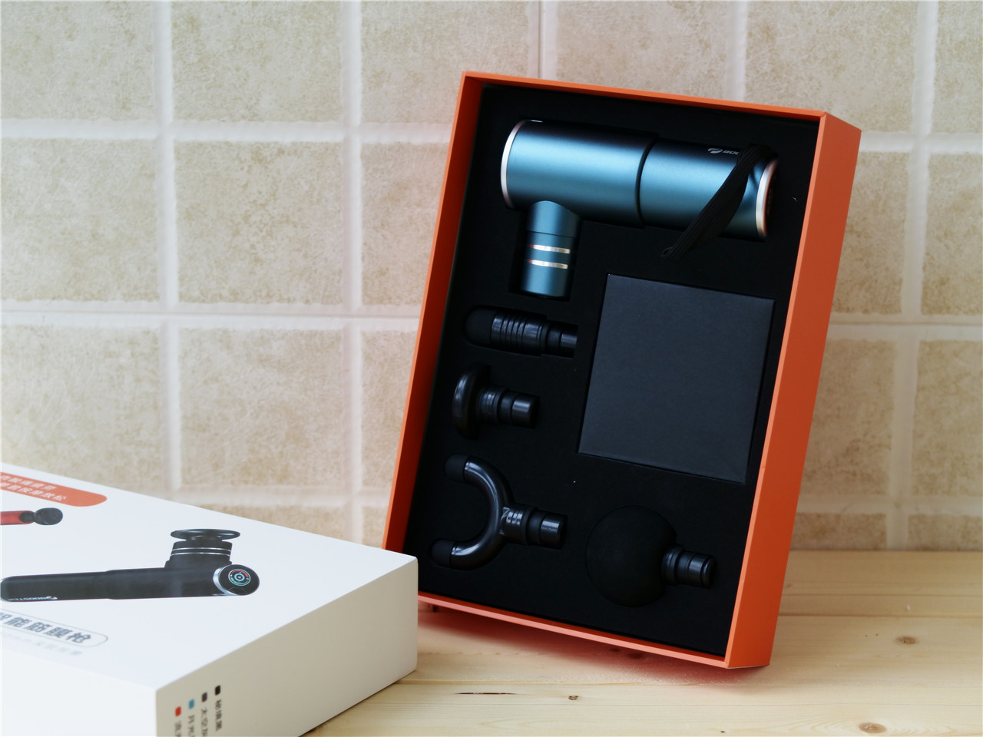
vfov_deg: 17.2
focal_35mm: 86
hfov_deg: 22.8
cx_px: 492
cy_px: 368
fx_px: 2442
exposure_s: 1/125
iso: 200
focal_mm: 43
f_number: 3.5
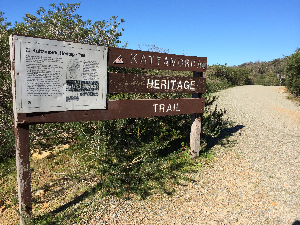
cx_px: 150
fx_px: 260
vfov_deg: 46.8
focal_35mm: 30
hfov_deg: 60.0
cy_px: 112
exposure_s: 1/1580
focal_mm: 4.12
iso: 32
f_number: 2.2
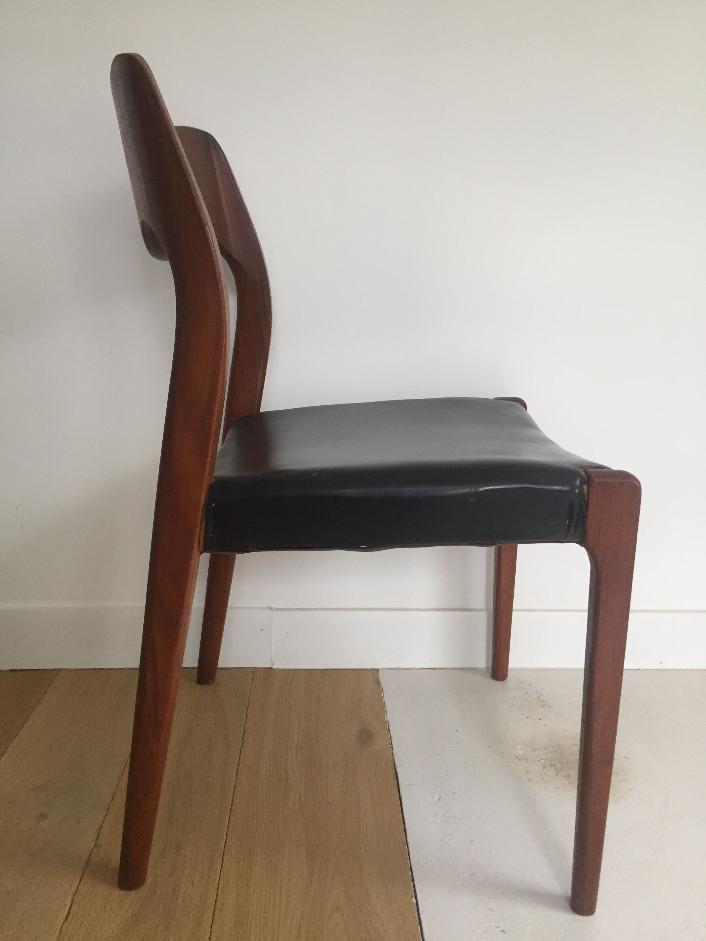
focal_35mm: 29
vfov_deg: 61.7
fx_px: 789
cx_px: 353
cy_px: 470
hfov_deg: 48.2
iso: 64
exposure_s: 1/33
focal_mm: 4.15
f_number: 2.2
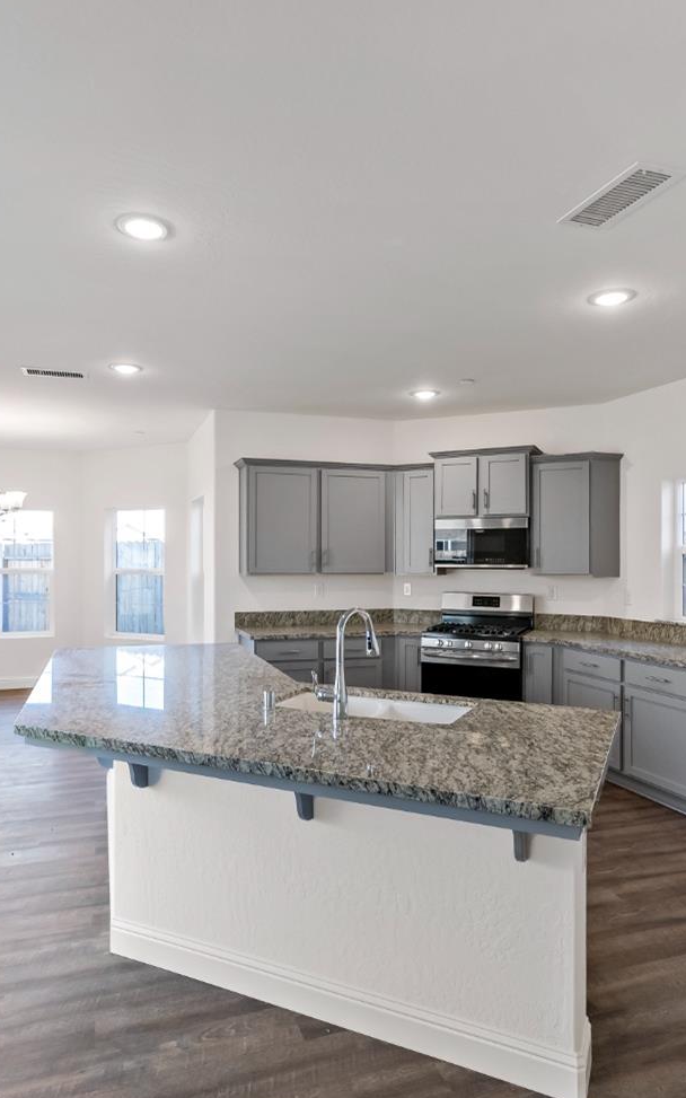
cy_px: 554
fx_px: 658
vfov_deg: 79.7
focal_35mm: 22
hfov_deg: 55.0
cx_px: 327
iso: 500
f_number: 4
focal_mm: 14
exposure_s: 1/160
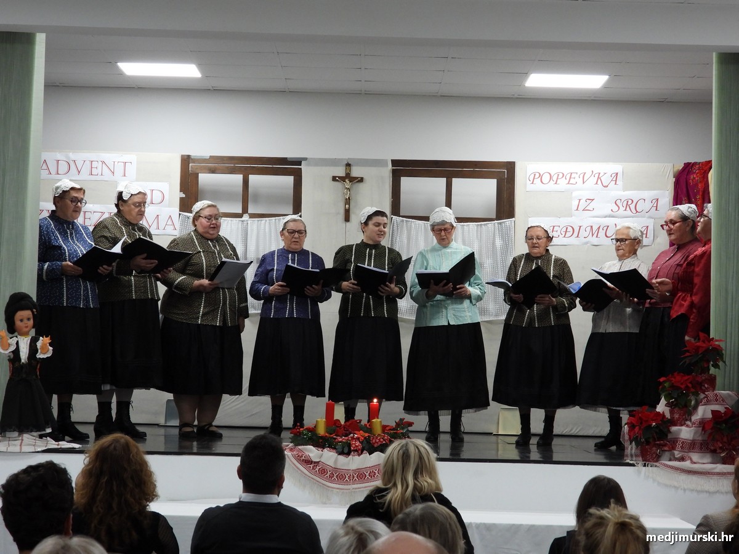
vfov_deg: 17.4
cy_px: 277
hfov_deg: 23.0
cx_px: 370
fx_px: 1815
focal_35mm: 85
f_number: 3.5
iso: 400
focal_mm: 15.3
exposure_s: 1/50
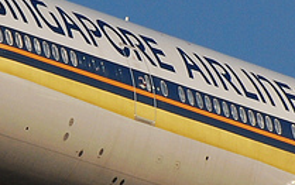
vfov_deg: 0.7
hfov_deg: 1.1
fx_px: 14708
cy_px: 124
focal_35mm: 1828
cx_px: 186
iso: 200
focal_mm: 250
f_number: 10
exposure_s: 1/1000
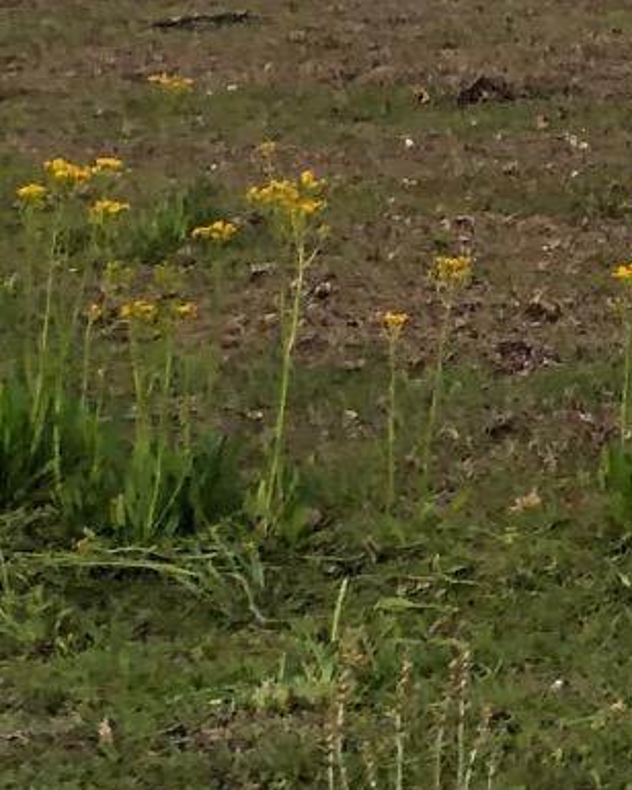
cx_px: 1806
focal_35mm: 266
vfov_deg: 7.0
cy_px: -718
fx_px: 6219
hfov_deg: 5.5
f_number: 2.4
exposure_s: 1/136
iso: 16
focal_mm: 6
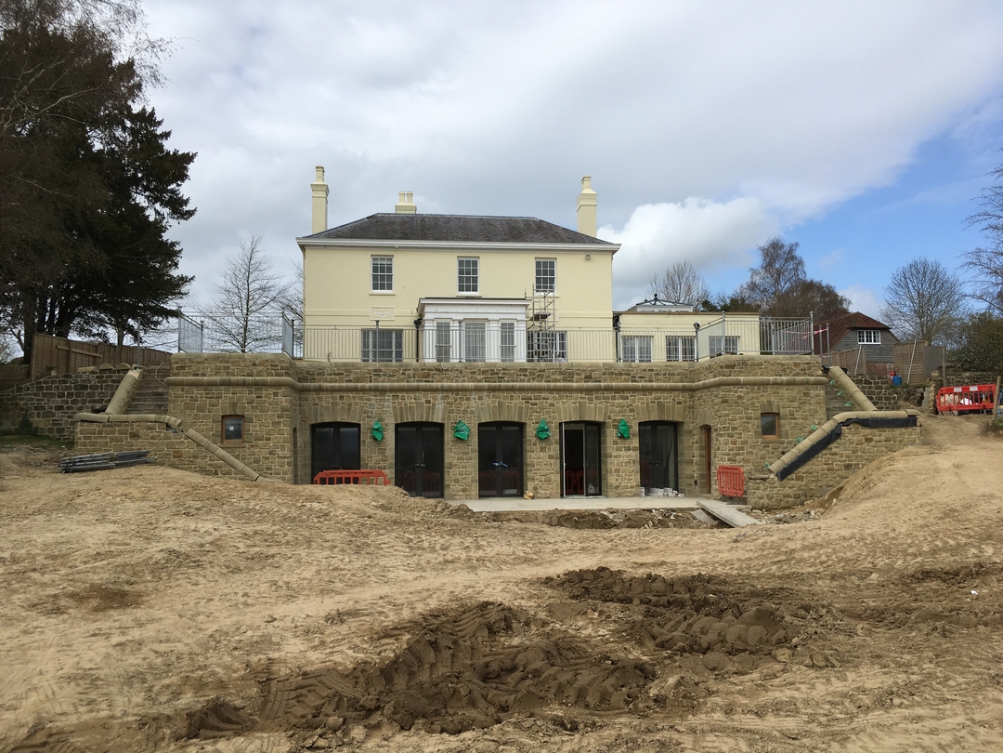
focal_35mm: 29
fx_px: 840
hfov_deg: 61.7
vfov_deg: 48.2
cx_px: 502
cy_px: 376
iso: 25
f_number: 2.2
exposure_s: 1/1709
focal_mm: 4.15
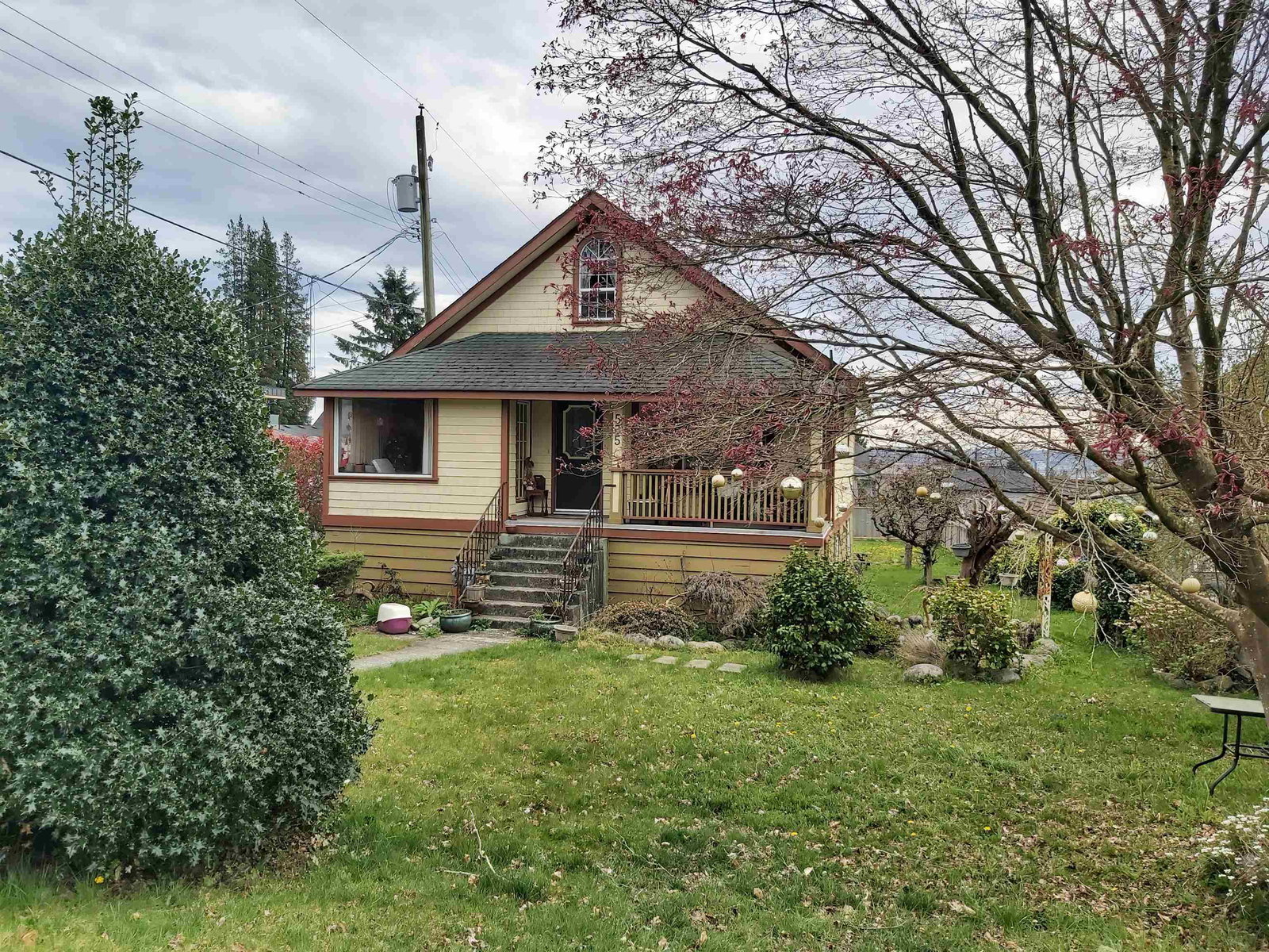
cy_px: 476
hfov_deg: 67.3
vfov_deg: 53.1
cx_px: 634
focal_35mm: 26
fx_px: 953
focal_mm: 3.92
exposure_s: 1/1084
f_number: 1.7
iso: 64
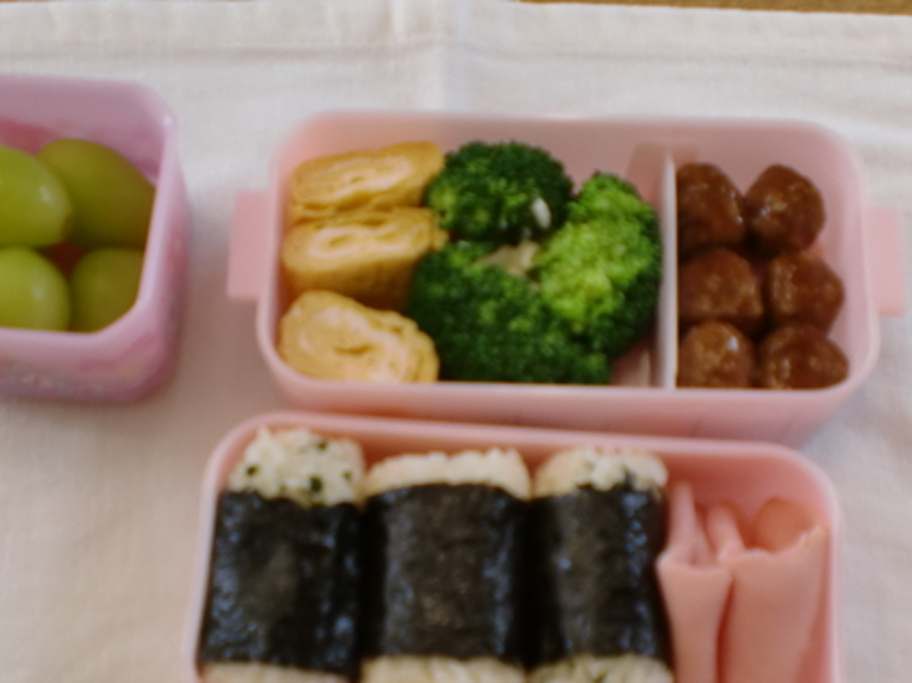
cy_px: 502
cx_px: 459
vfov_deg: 27.2
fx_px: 1396
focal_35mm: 53
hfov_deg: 36.2
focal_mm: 6.3
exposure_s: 1/60
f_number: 3.1
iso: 64
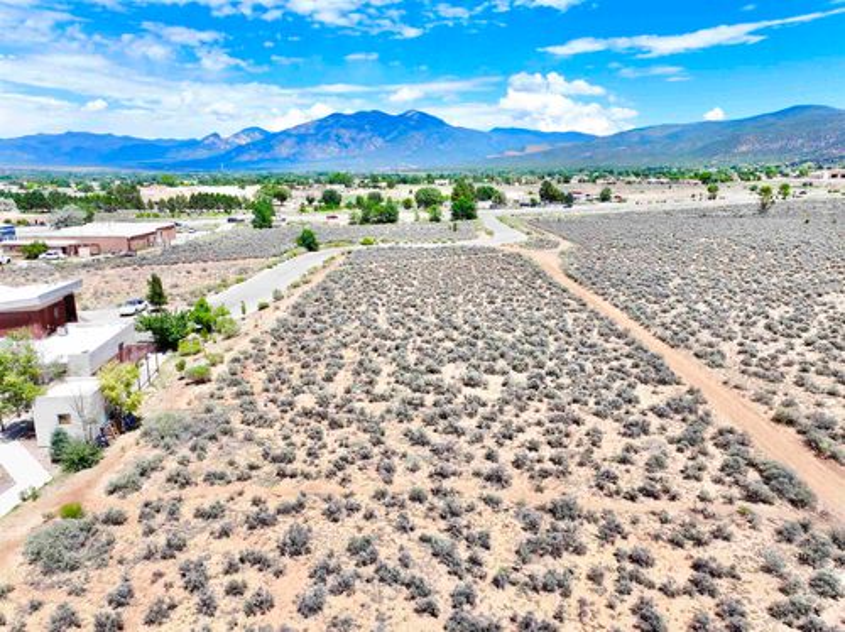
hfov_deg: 71.6
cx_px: 422
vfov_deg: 56.7
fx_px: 585
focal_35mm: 24
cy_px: 316
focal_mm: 12.29
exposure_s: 1/2000
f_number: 2.8
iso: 100
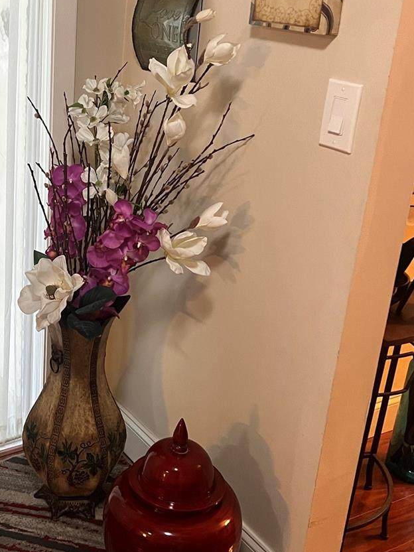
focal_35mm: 48
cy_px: 268
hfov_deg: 29.3
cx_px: 64
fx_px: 765
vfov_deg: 39.7
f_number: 1.5
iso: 400
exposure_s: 1/60
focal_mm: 5.7
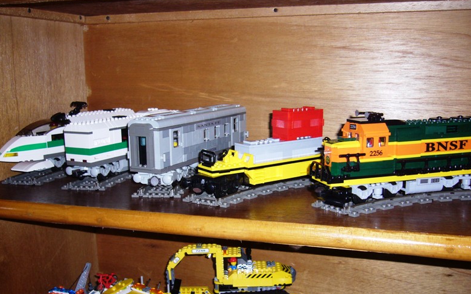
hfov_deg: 51.5
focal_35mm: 38
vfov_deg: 33.5
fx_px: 488
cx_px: 238
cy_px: 164
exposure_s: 1/60
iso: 100
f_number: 2.8
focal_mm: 5.8
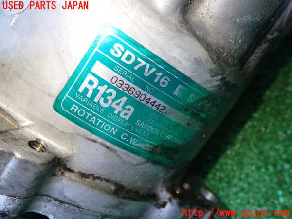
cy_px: 110
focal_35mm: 38
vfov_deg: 37.7
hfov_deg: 49.0
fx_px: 321
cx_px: 146
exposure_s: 1/40
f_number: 2.7
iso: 250
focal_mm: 6.83
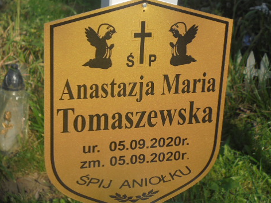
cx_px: 149
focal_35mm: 76
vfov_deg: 19.4
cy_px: 82
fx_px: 595
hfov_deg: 25.6
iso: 100
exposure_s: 1/500
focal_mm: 10.1
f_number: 5.2
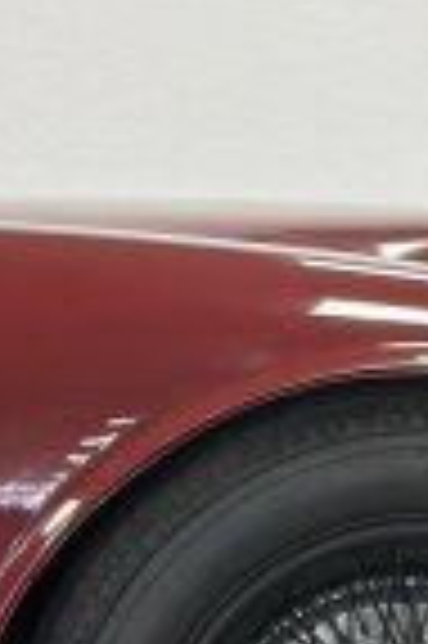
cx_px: -117
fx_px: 4004
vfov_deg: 9.2
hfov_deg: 6.1
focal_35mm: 224
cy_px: 549
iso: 125
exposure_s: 1/71
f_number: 1.78
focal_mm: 6.86
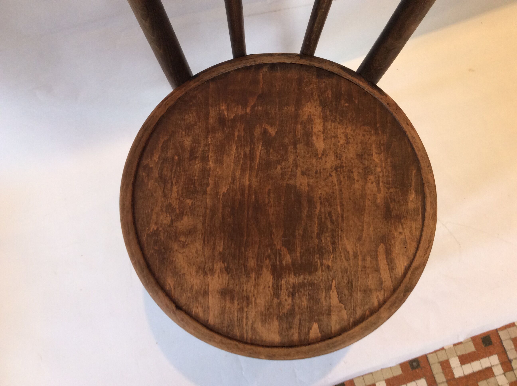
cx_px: 258
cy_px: 193
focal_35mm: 32
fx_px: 477
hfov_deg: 56.9
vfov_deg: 44.1
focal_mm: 3.3
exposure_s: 1/25
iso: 64
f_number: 2.4
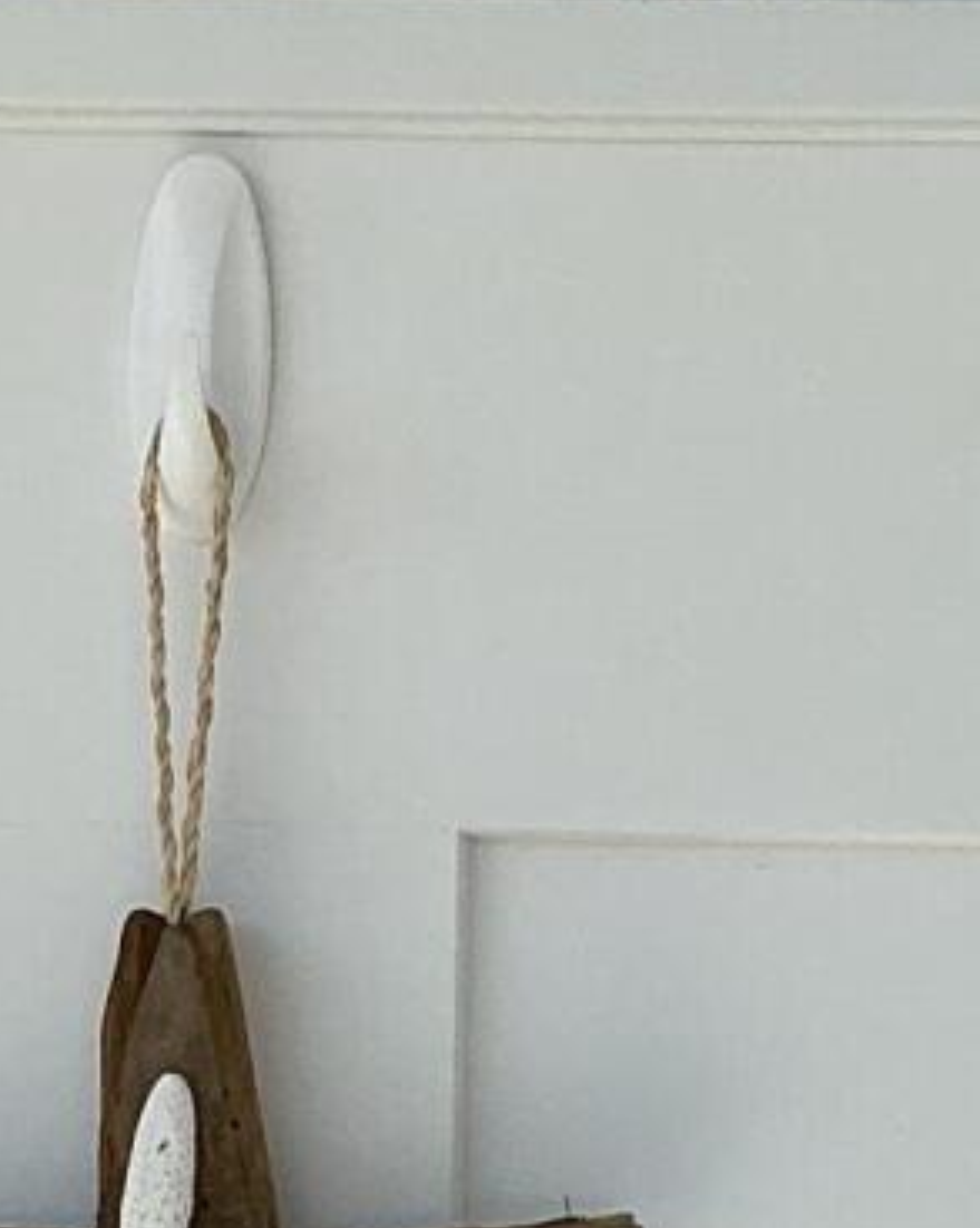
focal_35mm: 149
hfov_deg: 10.4
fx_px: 5409
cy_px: 1061
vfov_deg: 12.9
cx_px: 528
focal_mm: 3
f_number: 1.8
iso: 25
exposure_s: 1/1311
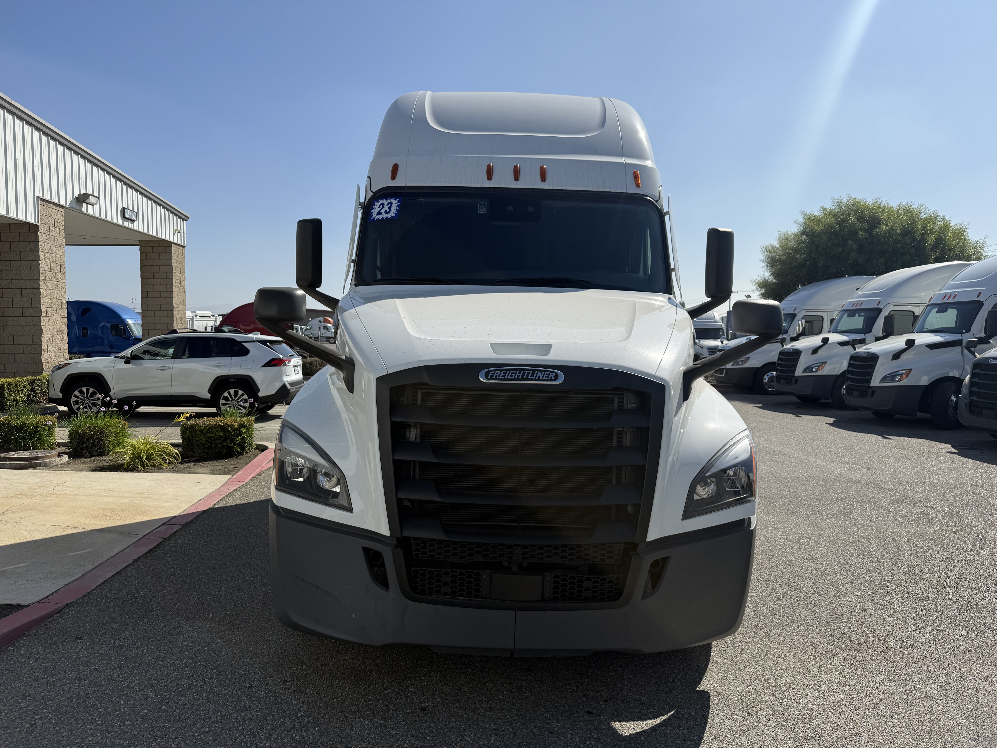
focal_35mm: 24
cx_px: 498
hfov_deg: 71.6
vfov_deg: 56.8
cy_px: 374
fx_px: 691
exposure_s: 1/6173
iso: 80
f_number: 1.78
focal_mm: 6.76
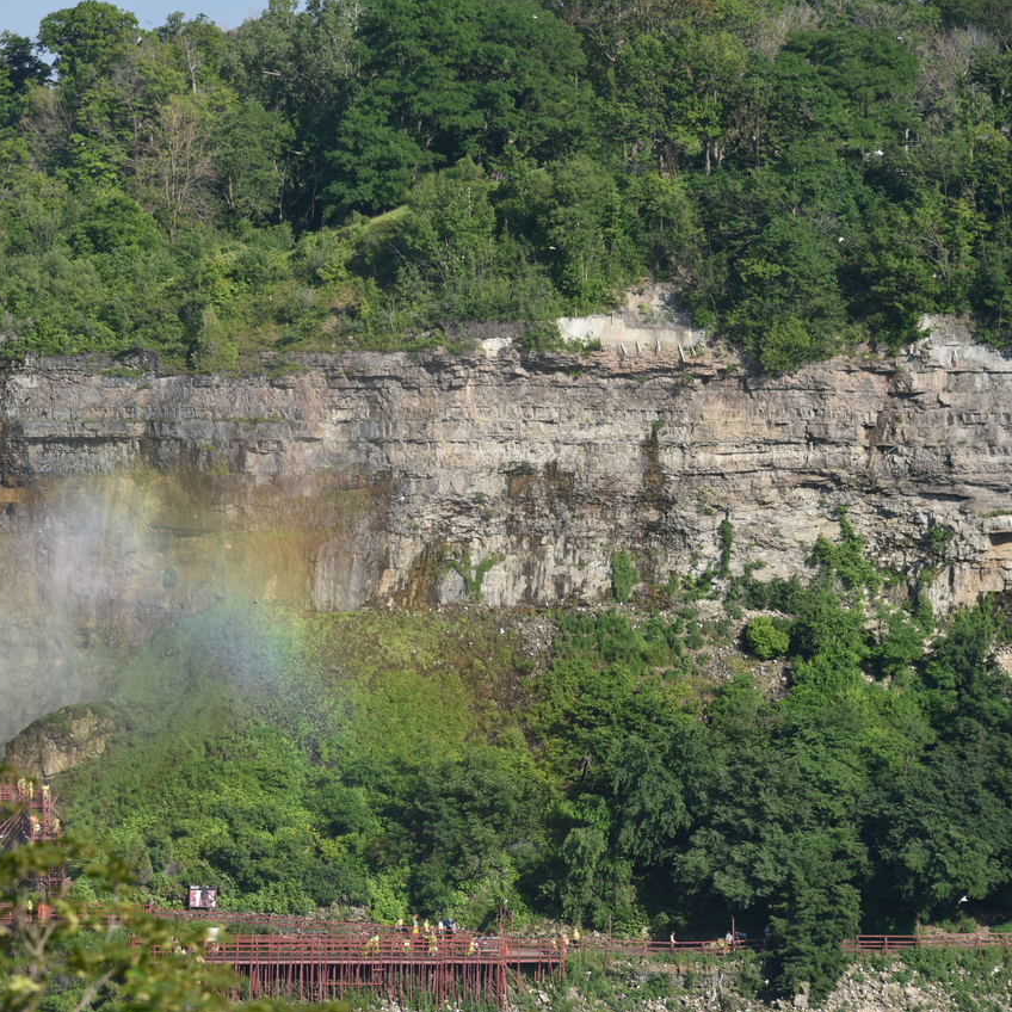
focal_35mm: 186
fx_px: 6152
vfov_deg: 9.4
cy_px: 507
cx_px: 344
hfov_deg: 9.4
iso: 100
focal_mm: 145
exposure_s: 1/320
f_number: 7.1
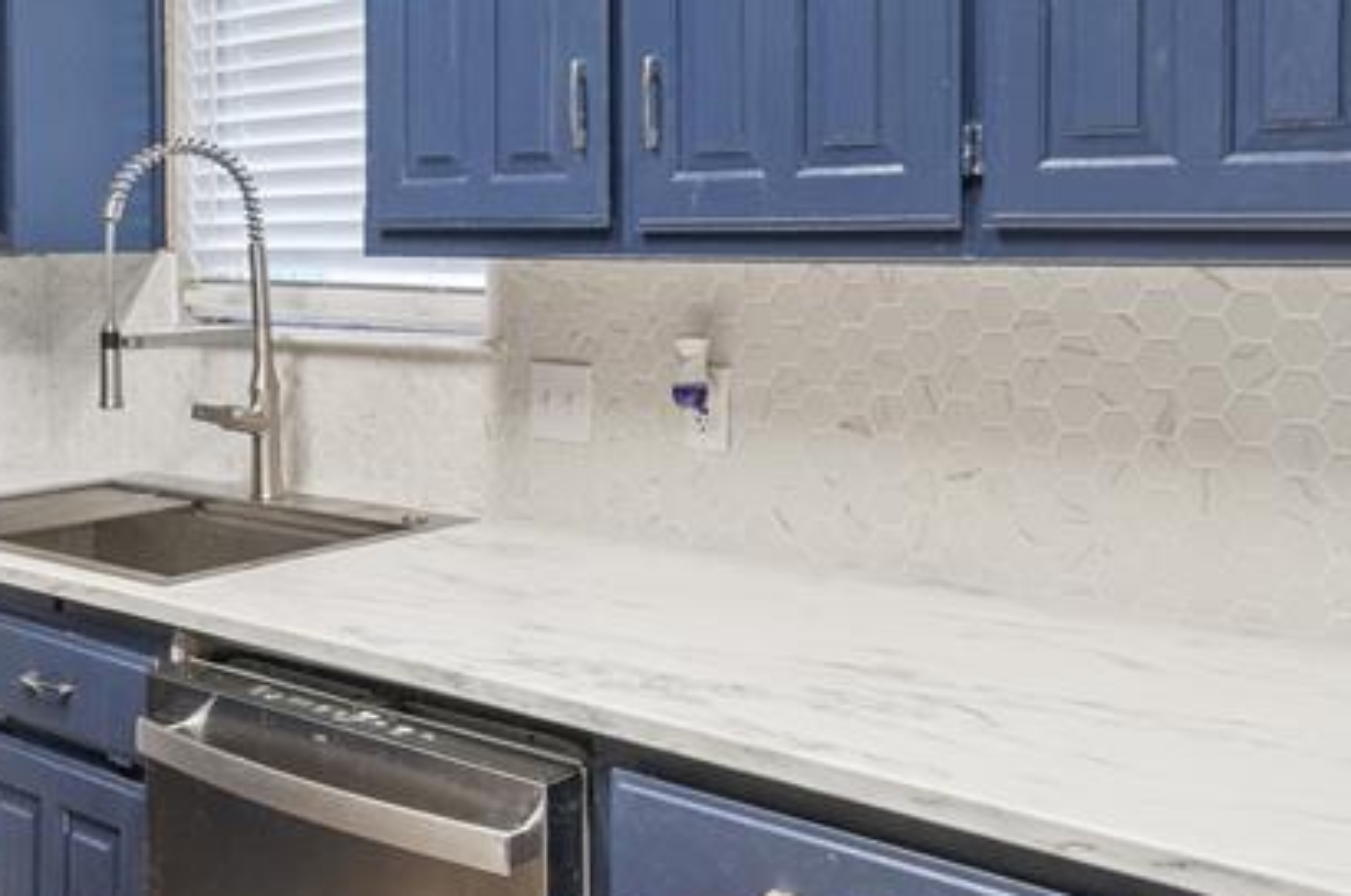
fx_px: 1499
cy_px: 324
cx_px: 534
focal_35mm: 40
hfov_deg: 48.2
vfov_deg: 33.1
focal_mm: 16
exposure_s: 1/40
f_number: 11
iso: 800
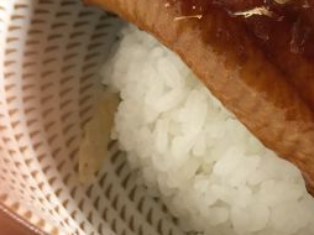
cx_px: 342
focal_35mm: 80
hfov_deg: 23.0
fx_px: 725
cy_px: 1
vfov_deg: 18.0
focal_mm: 4.15
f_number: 2.2
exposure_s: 1/33
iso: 200
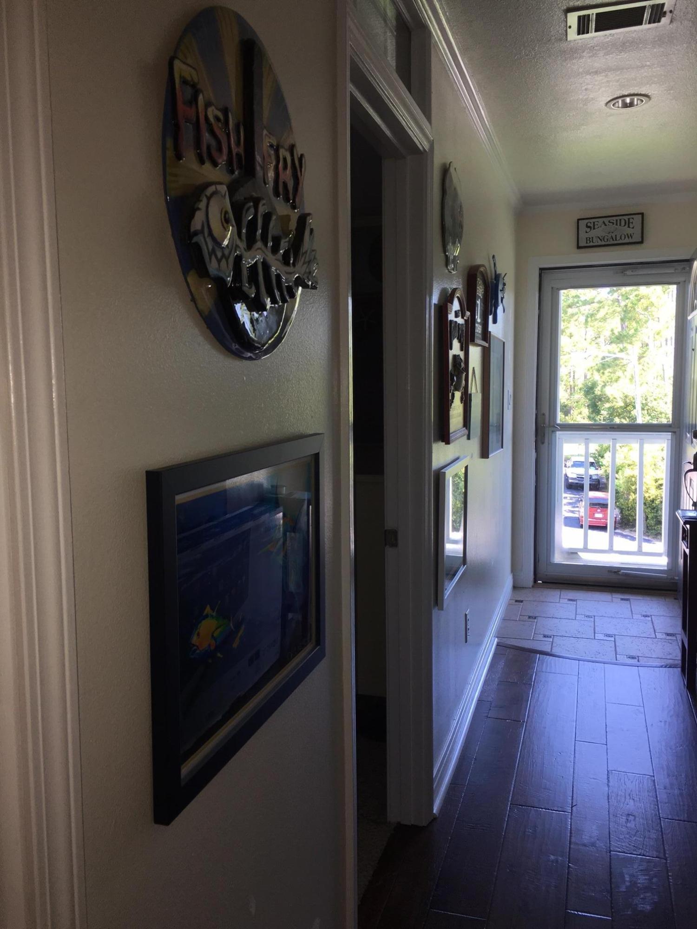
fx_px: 779
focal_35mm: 29
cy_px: 464
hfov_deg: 48.2
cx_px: 348
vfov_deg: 61.7
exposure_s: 1/45
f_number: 2.2
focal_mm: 4.15
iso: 25
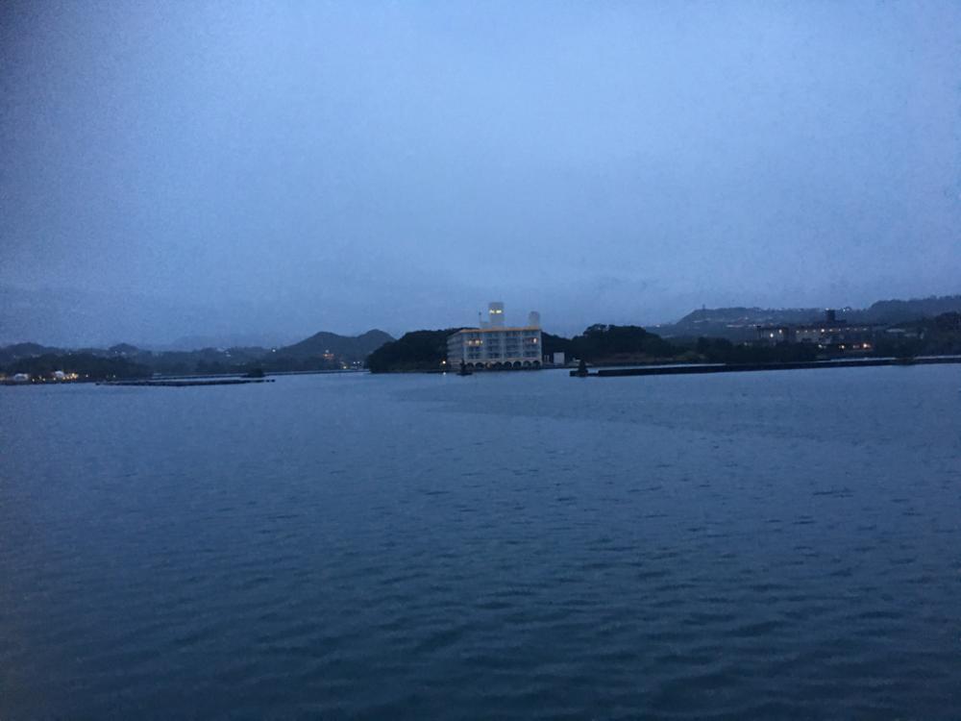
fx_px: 805
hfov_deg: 61.7
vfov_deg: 48.2
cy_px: 360
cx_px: 480
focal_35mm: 29
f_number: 2.2
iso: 64
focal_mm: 4.15
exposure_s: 1/4
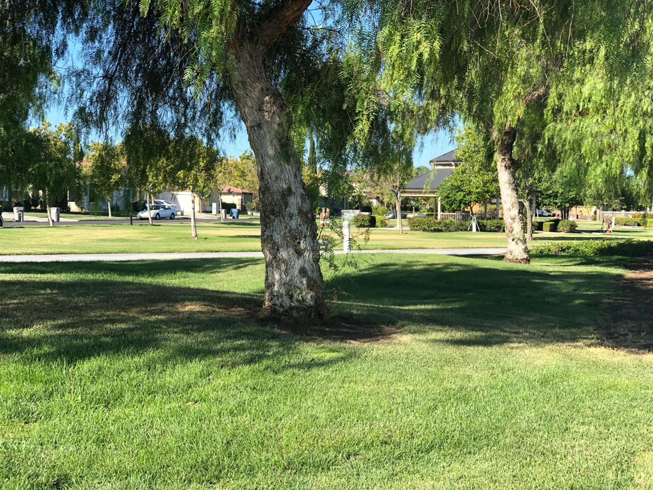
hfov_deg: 36.8
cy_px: 245
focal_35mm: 52
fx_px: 981
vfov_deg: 28.0
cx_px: 326
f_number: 2.4
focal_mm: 6
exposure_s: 1/466
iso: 16
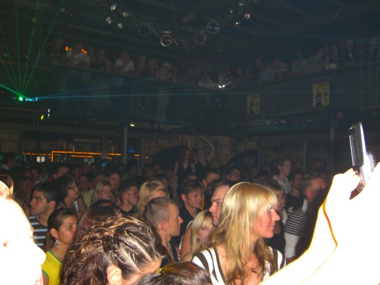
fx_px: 417
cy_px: 142
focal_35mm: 38
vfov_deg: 37.7
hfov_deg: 49.0
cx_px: 190
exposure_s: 1/60
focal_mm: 7.9
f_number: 2.8
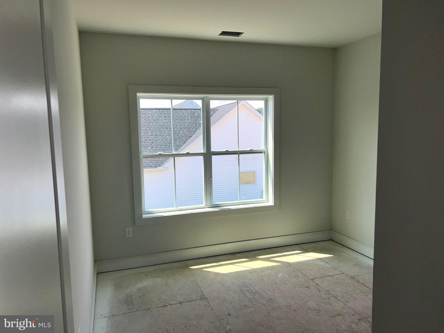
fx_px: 333
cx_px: 222
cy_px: 166
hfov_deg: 67.3
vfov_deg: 53.1
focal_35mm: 26
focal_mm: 5.7
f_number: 1.5
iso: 32
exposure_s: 1/1449
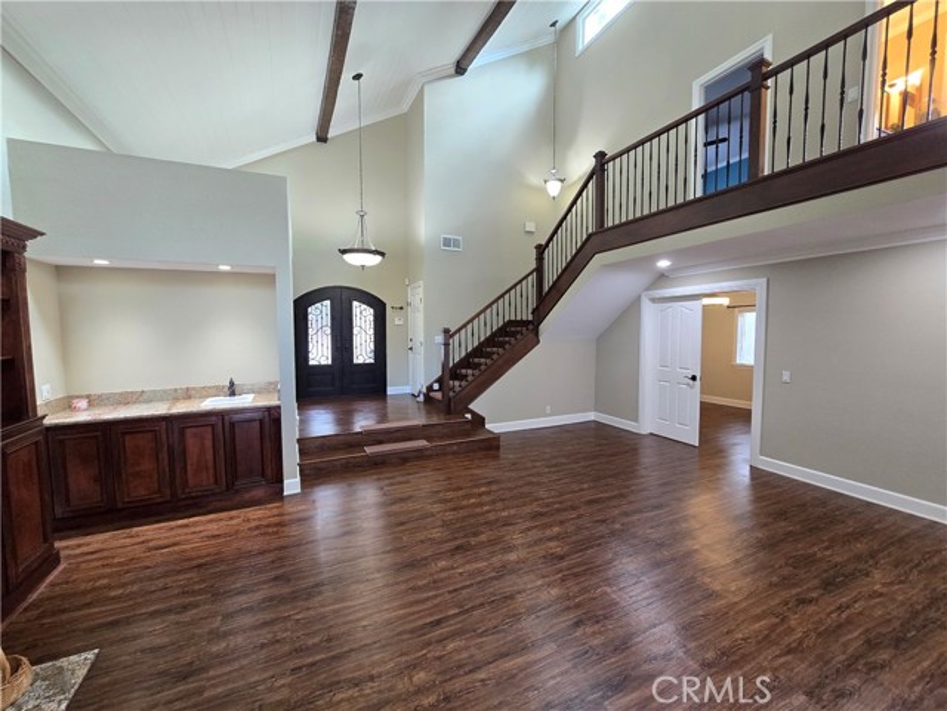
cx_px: 474
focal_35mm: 13
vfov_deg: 89.9
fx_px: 356
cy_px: 356
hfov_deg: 106.2
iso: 400
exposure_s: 1/60
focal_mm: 2.2
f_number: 2.2
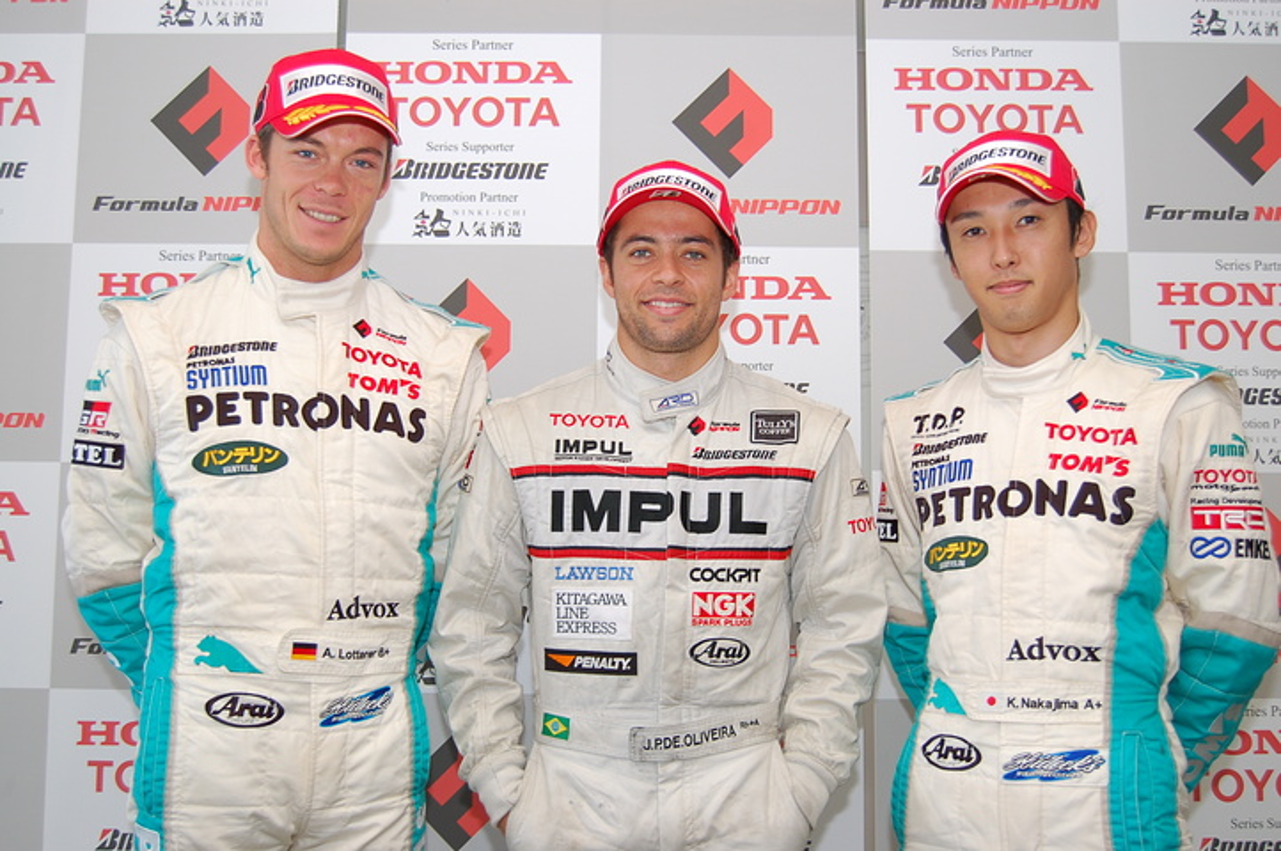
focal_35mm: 39
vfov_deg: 34.1
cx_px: 640
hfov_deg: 49.6
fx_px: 1386
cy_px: 426
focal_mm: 26
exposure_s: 1/60
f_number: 4
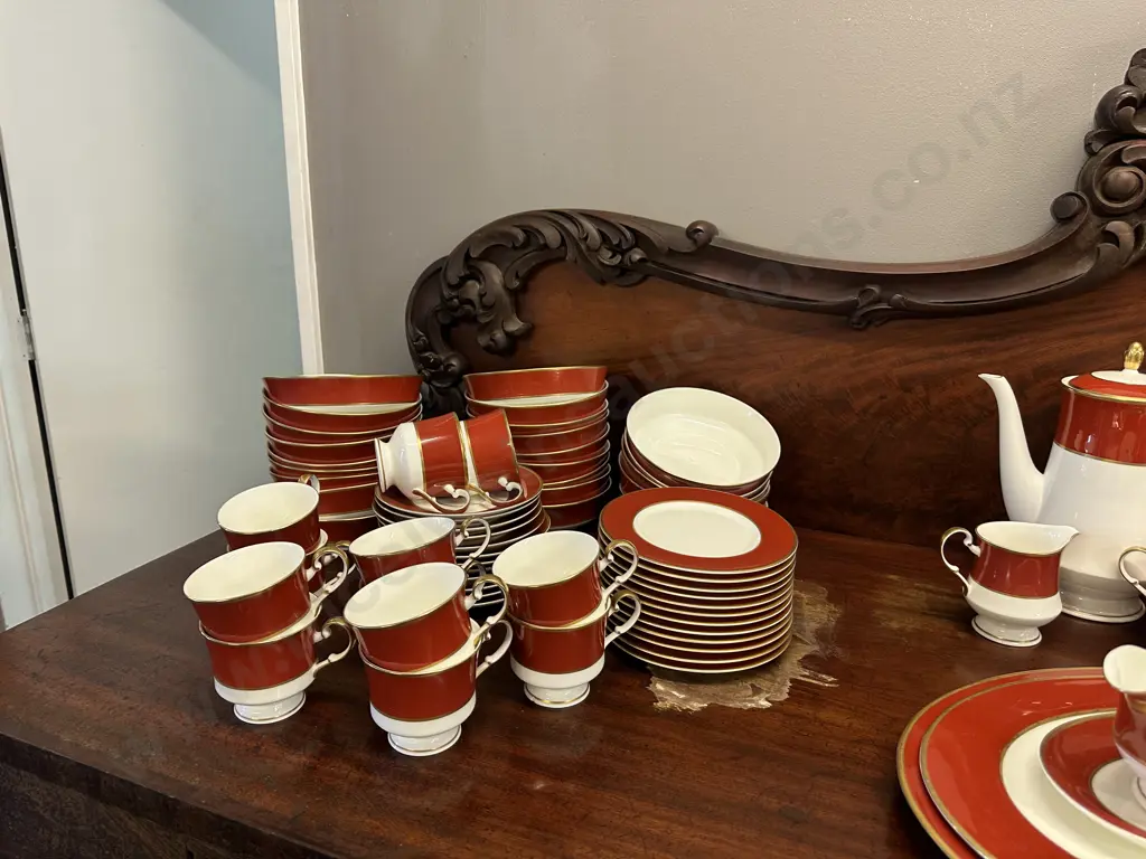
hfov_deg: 71.6
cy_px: 430
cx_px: 573
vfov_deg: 56.8
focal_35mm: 24
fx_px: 795
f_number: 1.78
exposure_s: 1/50
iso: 160
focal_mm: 6.86
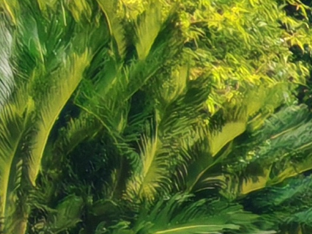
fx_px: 4398
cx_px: -445
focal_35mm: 488
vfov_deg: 3.0
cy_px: 515
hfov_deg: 4.0
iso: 50
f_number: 1.9
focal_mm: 5.52
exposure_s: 1/700
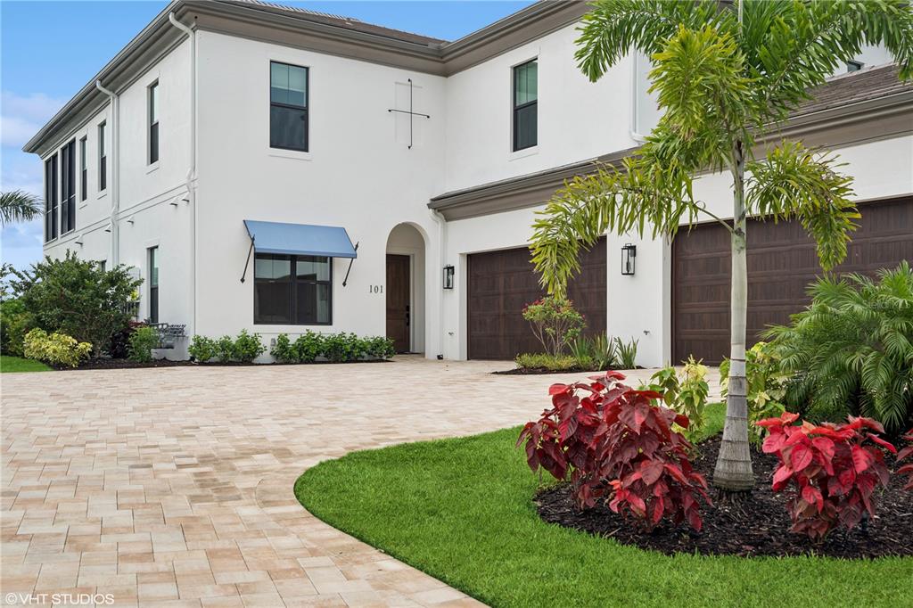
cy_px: 304
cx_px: 456
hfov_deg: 54.4
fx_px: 887
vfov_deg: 37.8
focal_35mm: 35
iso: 200
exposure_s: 1/250
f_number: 8
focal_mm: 35
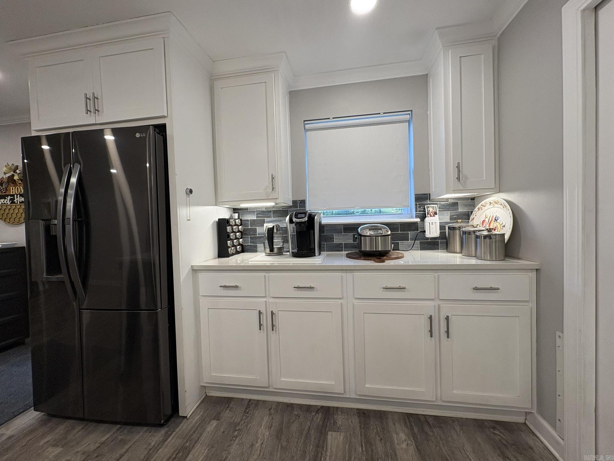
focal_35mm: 14
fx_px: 248
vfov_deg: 85.7
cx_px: 307
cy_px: 230
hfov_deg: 102.1
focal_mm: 2.22
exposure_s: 1/120
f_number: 2.2
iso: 125
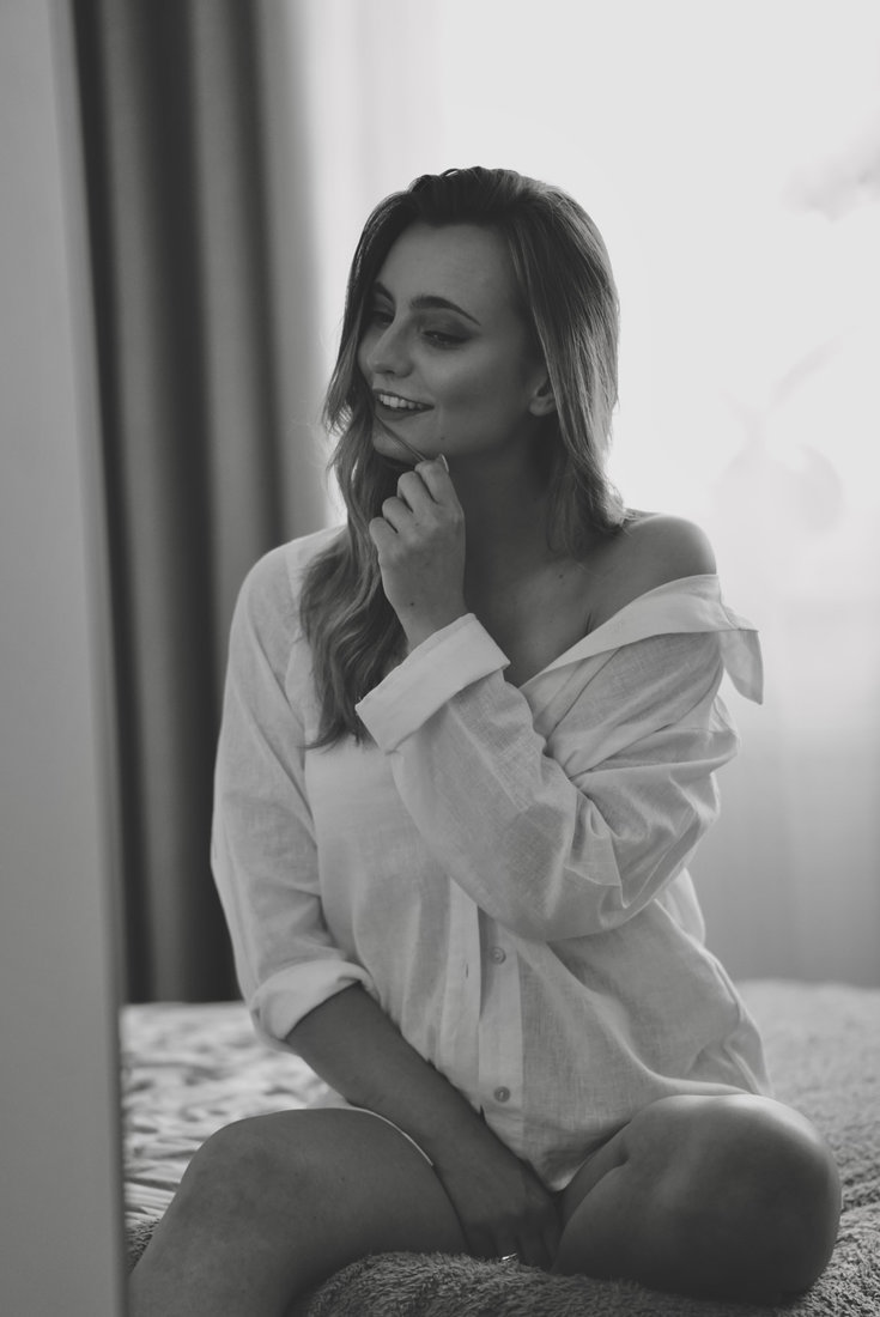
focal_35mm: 137
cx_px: 440
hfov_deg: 10.0
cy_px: 658
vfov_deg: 15.0
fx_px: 5015
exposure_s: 1/200
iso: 1600
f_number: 2.8
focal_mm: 137
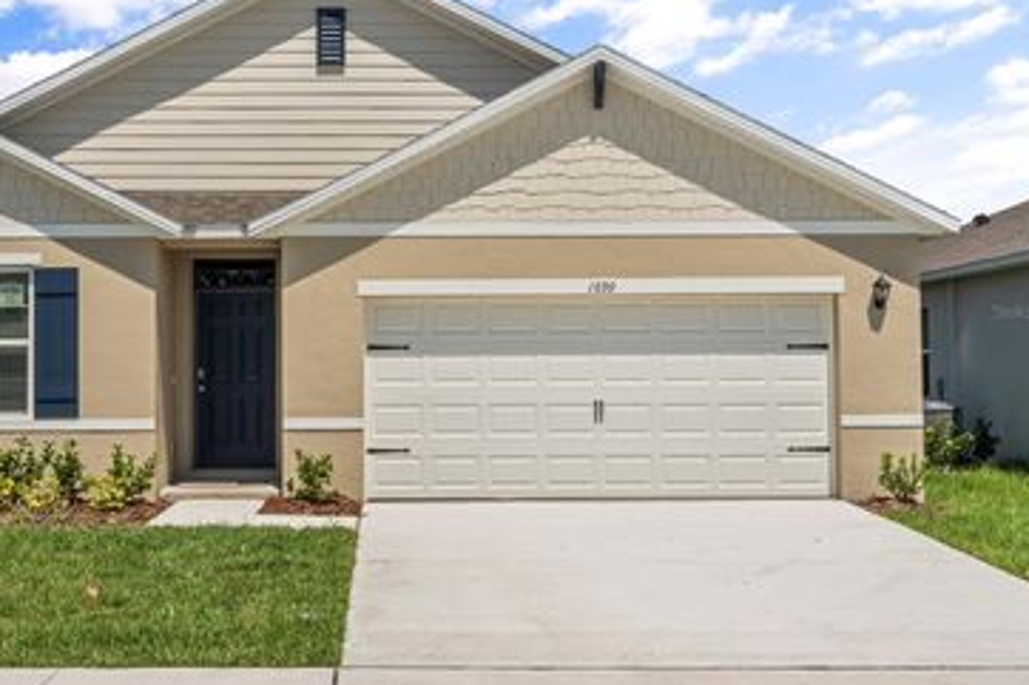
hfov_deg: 41.5
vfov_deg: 28.6
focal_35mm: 47
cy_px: 311
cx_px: 361
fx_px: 1343
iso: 160
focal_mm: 34
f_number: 22
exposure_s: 1/125
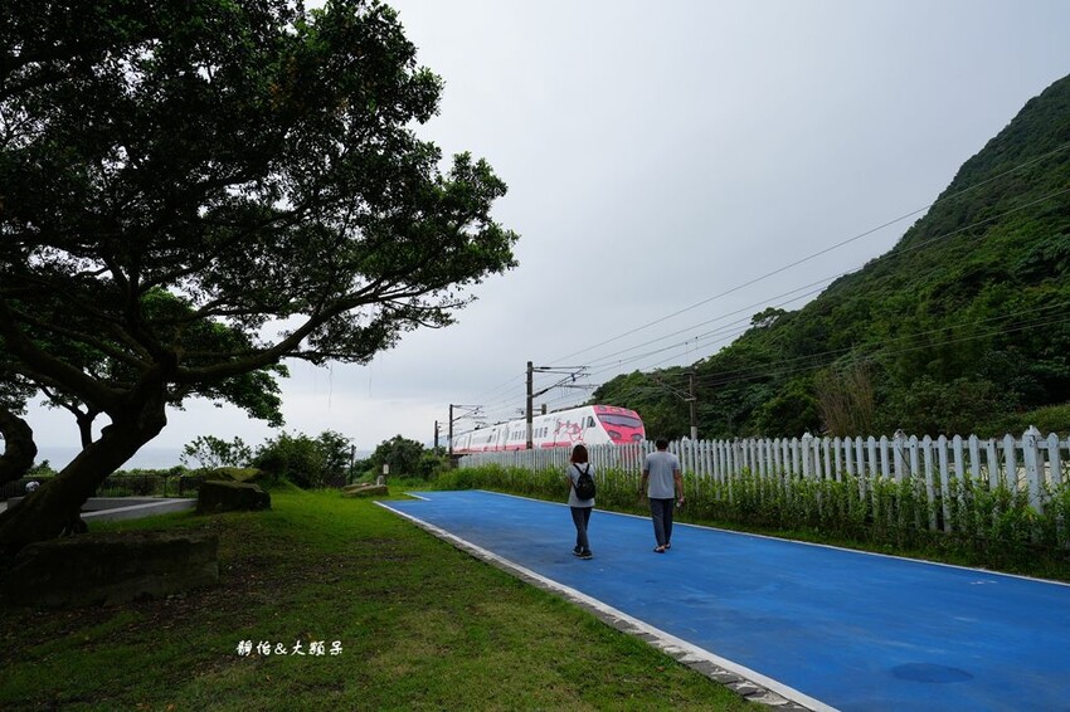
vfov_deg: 61.9
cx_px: 535
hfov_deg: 84.0
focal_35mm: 20
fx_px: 594
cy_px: 356
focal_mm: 20
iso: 160
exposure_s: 1/200
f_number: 8
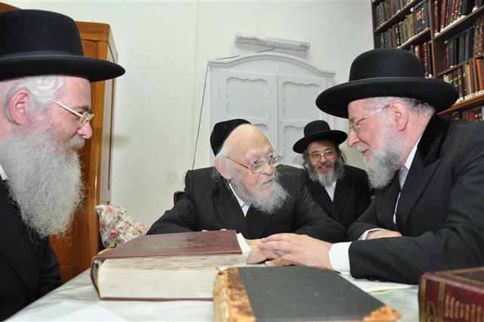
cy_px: 161
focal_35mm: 27
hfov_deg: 67.4
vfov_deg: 47.8
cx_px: 242
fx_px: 363
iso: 640
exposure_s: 1/60
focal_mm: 18
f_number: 5
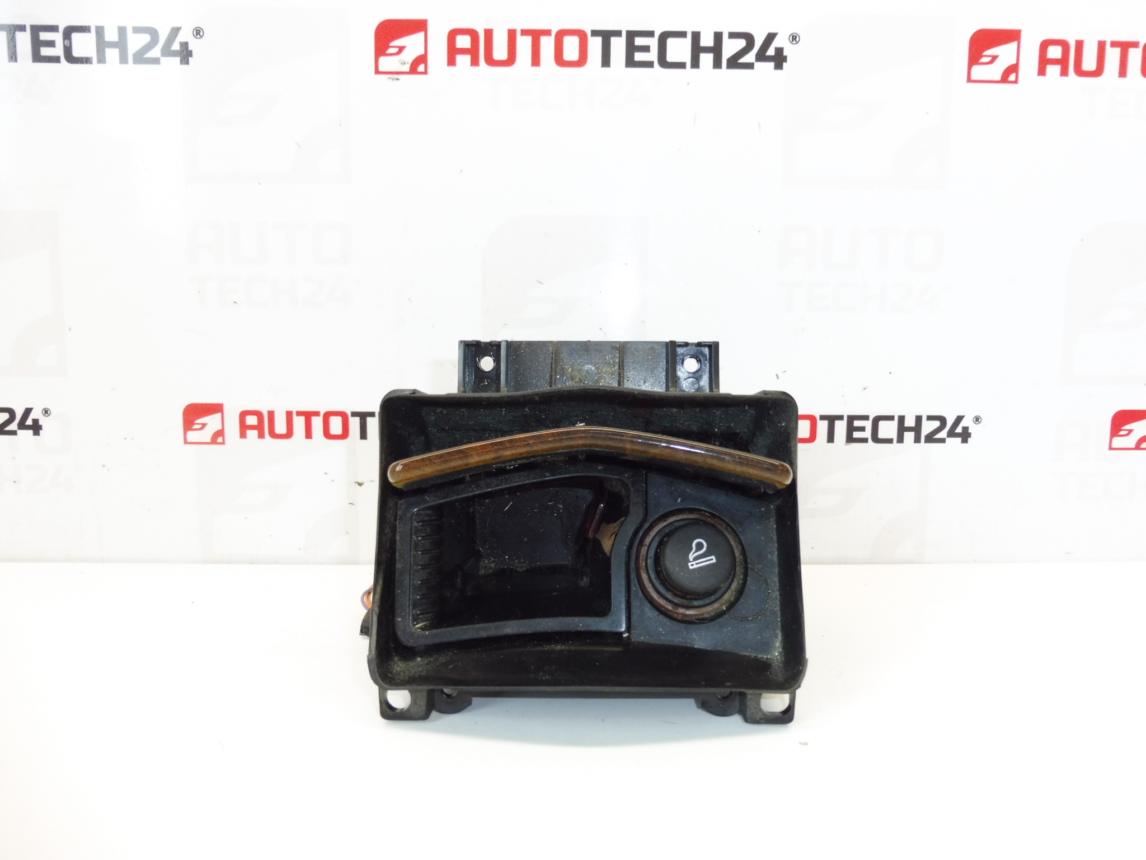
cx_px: 573
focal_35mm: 24
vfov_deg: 56.8
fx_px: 795
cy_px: 430
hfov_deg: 71.6
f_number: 3.5
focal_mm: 4.3
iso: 200
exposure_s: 1/80
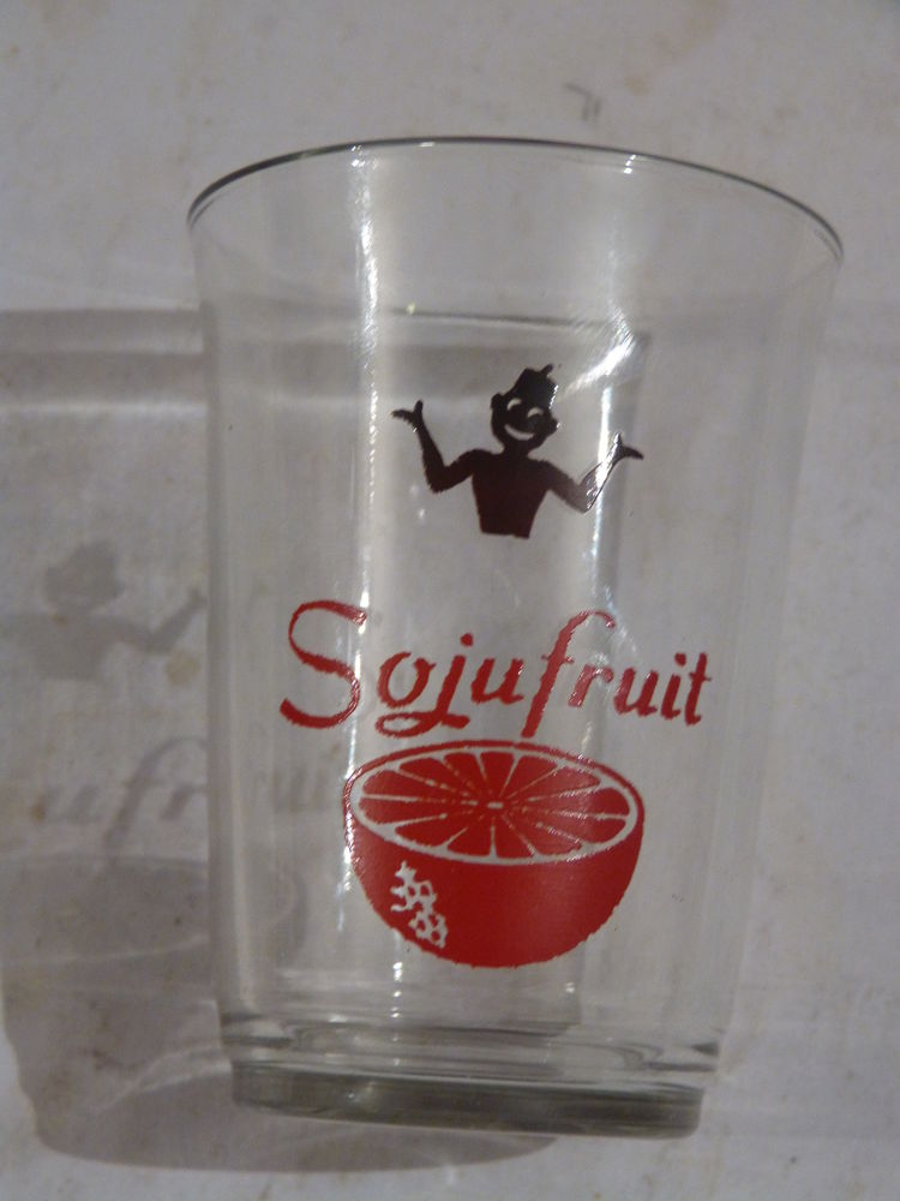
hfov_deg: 18.4
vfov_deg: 24.4
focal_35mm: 80
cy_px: 600
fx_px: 2773
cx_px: 450
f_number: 3.4
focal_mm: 14.5
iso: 400
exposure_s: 1/13
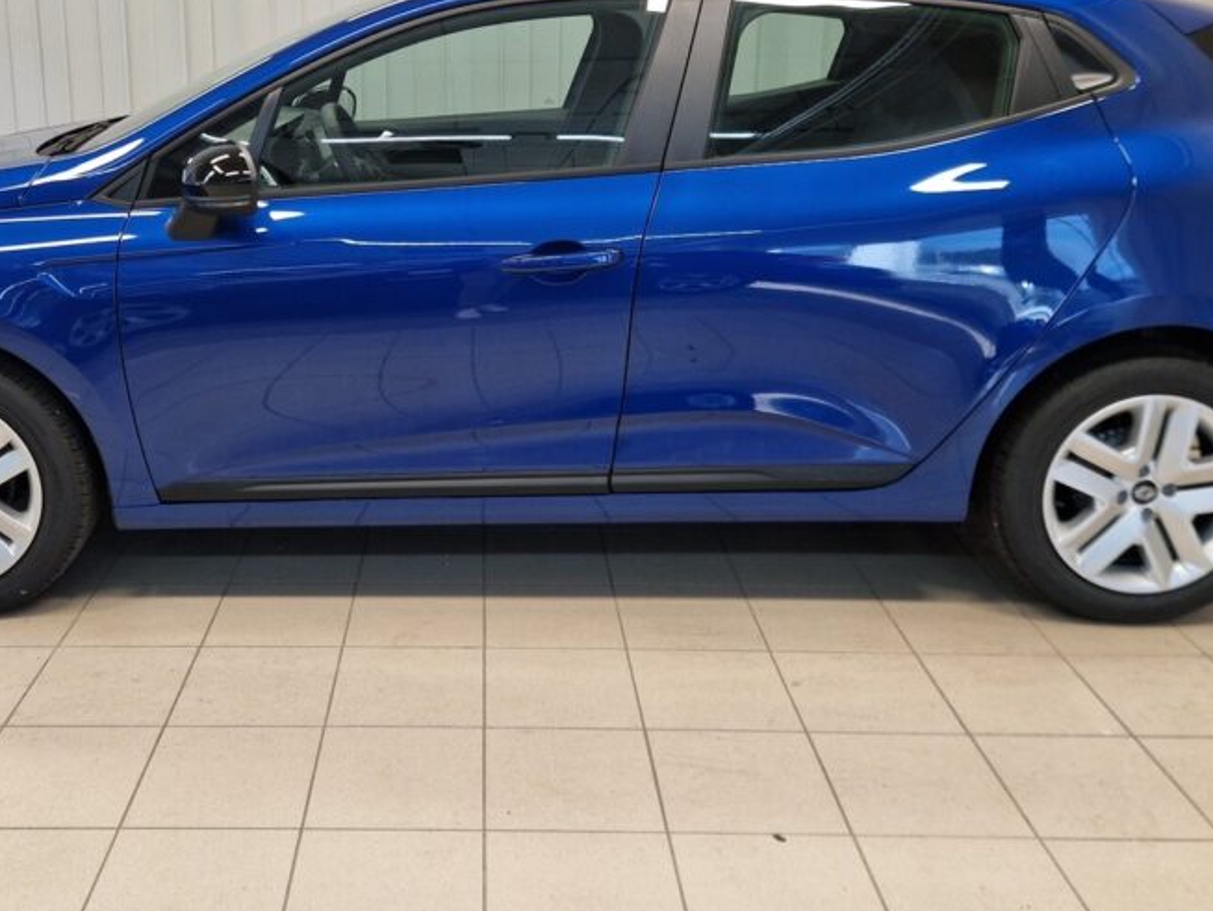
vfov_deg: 39.1
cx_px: 497
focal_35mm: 36
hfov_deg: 51.1
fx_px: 1262
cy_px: 286
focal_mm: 5.4
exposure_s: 1/180
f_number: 1.8
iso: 160
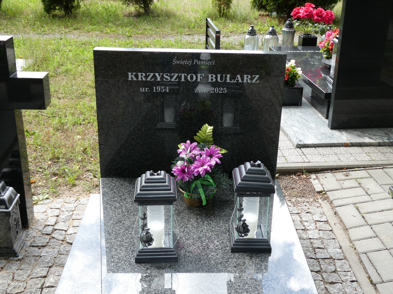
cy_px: 147
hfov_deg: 42.9
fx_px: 500
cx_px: 196
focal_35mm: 44
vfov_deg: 32.9
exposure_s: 1/80
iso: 80
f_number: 3.9
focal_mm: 7.8
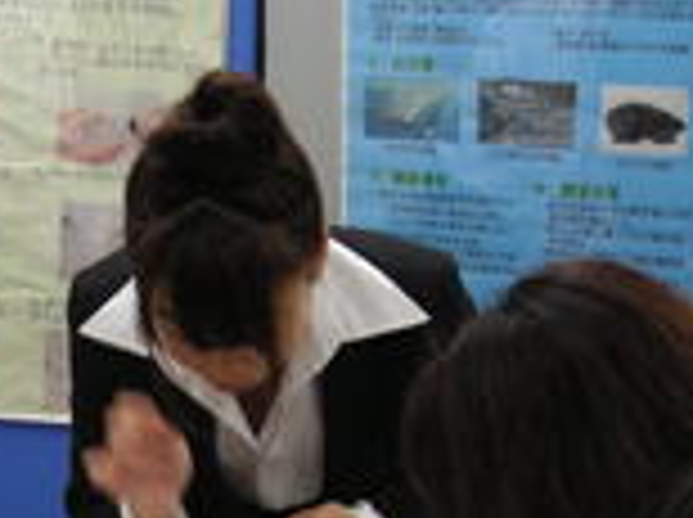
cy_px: 495
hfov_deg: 19.7
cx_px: 148
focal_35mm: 99
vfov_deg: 14.7
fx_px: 1979
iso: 136
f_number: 3.2
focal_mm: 6.3
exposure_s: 1/32.2
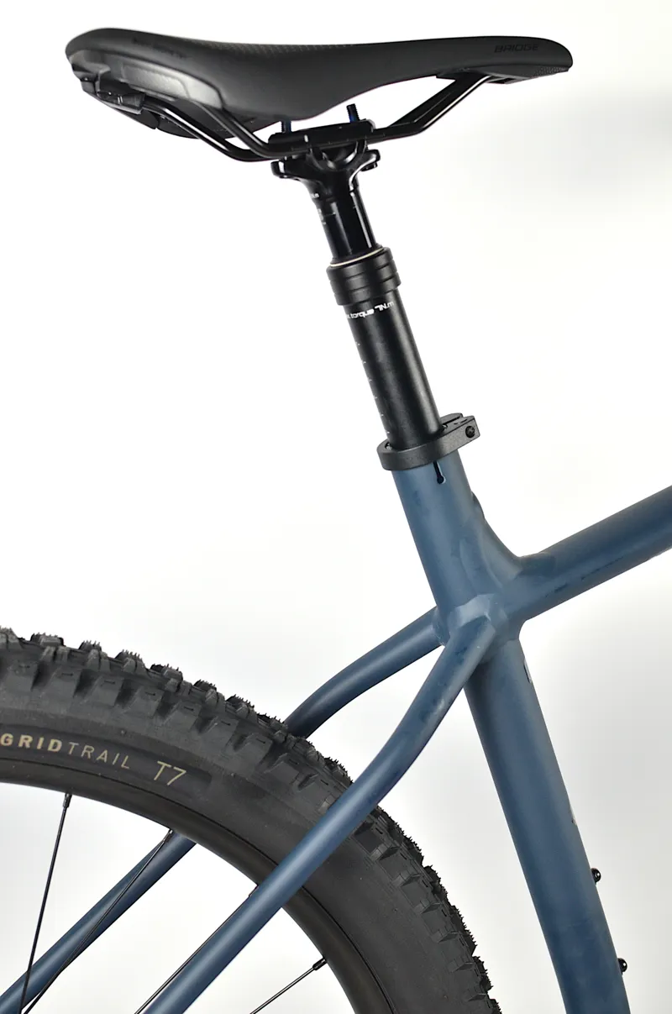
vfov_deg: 37.9
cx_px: 336
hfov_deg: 25.7
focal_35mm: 52
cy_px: 507
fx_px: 1476
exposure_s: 1/50
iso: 1000
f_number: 4
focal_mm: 35
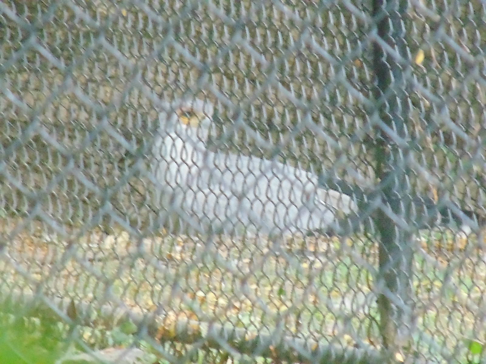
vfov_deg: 2.6
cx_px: 243
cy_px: 182
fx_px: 8143
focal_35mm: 580
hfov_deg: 3.4
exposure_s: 1/80
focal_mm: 104
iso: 800
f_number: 5.9
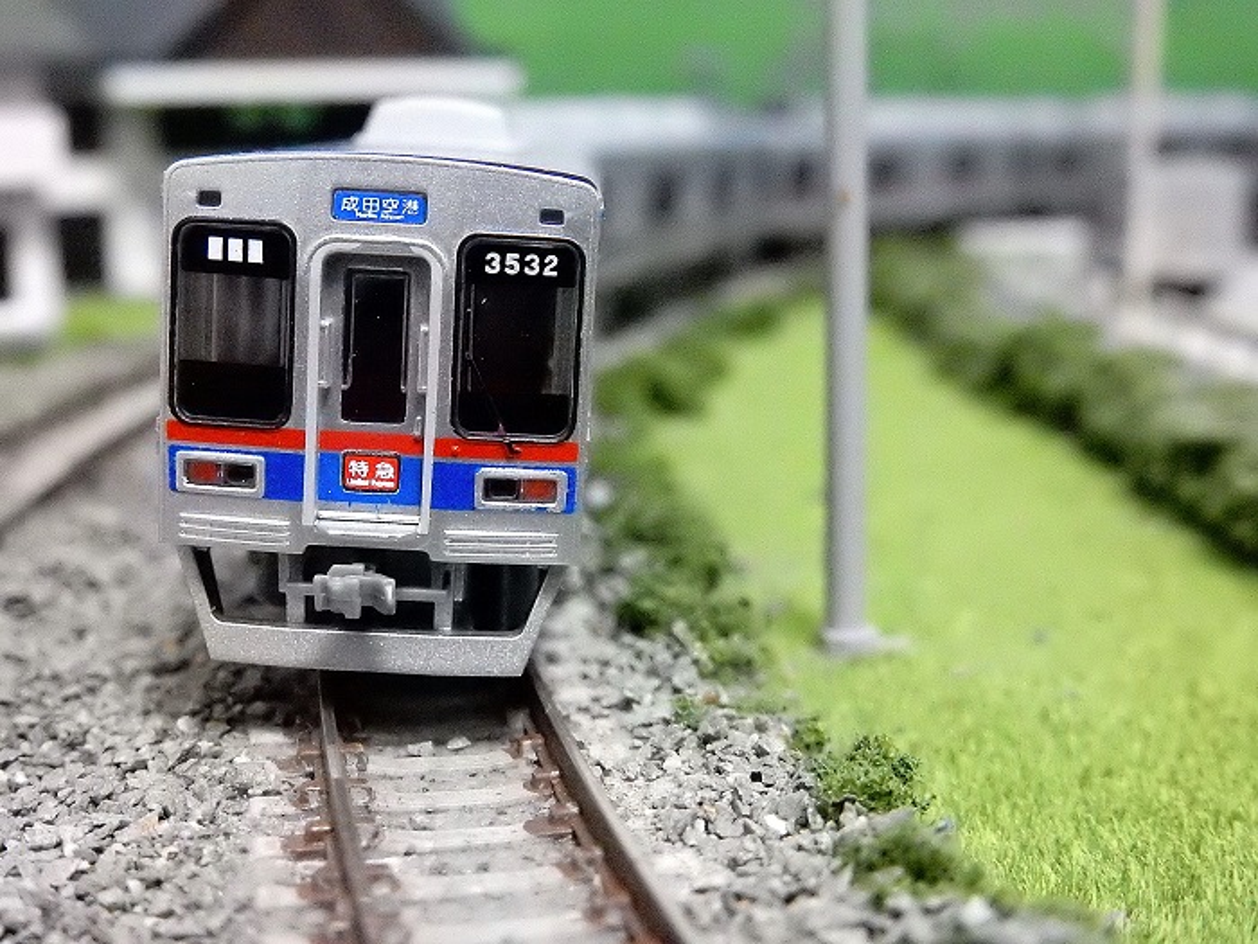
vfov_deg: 28.6
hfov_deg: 37.5
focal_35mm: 51
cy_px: 472
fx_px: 1853
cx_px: 629
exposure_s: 1/50
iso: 3200
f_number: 4.5
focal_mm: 9
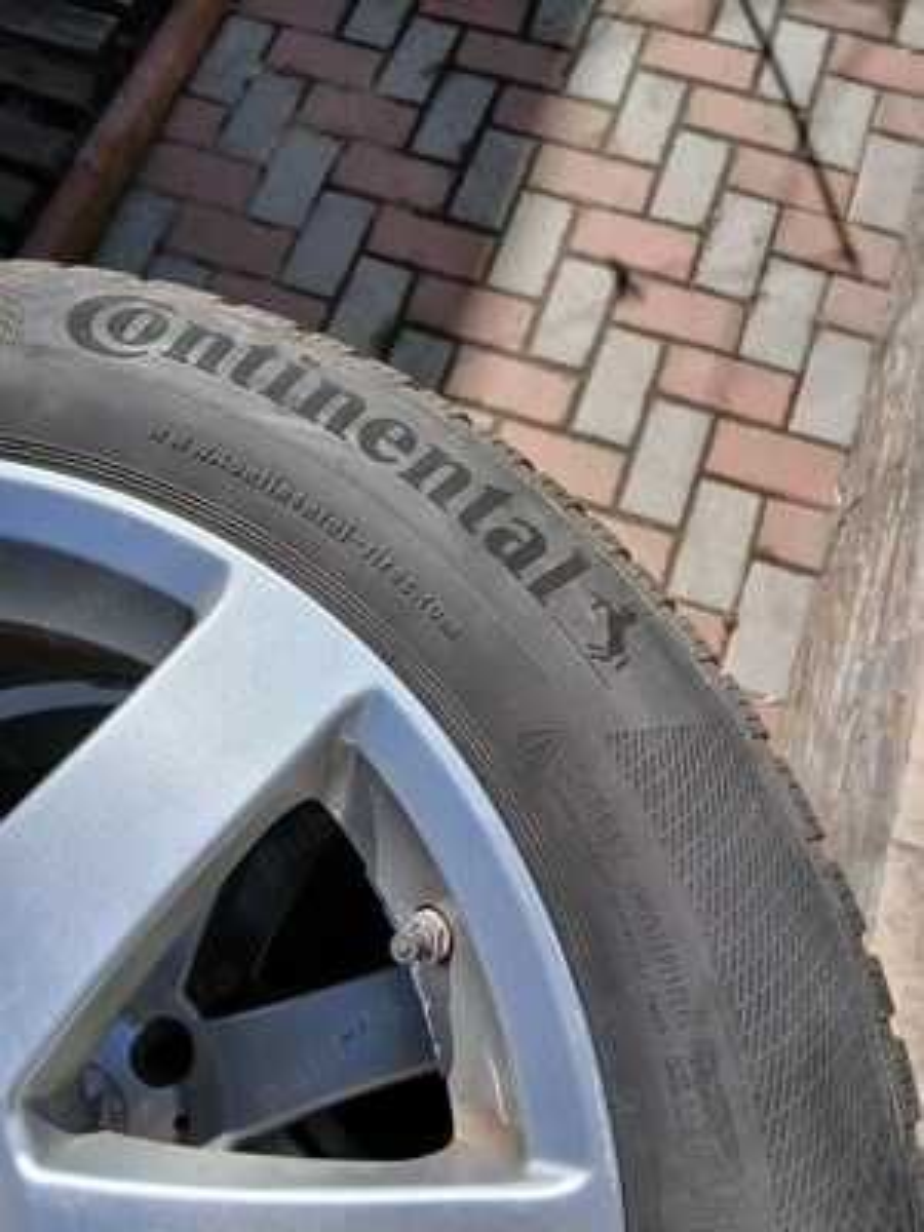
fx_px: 925
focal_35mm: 26
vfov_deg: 67.3
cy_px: 616
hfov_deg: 53.1
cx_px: 462
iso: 20
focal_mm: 3.98
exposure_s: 1/507
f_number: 1.8
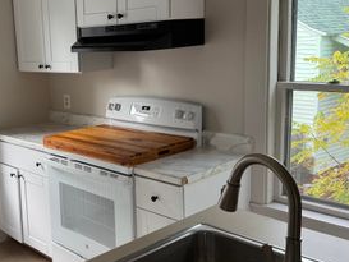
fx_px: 444
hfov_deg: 41.0
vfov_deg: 32.9
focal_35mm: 44
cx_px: 65
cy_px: 117
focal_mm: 6.76
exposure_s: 1/121
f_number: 1.78
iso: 80
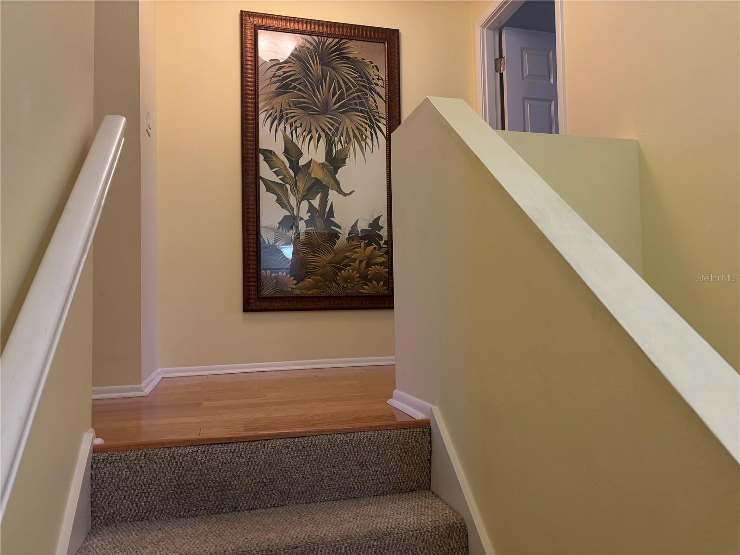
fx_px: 556
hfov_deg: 67.3
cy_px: 278
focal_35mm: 26
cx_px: 370
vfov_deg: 53.1
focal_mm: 5.96
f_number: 1.6
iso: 125
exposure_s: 1/120
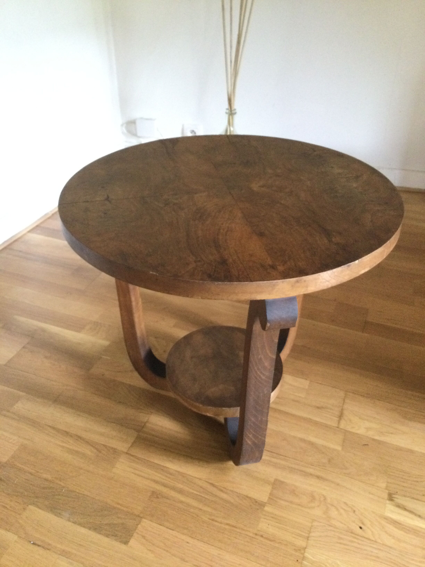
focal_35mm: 31
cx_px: 212
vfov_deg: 58.4
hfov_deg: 45.4
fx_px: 507
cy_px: 284
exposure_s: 1/17
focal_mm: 3.3
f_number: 2.4
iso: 250
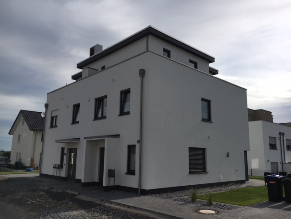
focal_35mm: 29
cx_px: 146
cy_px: 110
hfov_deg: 61.7
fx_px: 244
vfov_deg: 48.2
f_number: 2.2
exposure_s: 1/3846
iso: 25
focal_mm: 4.15
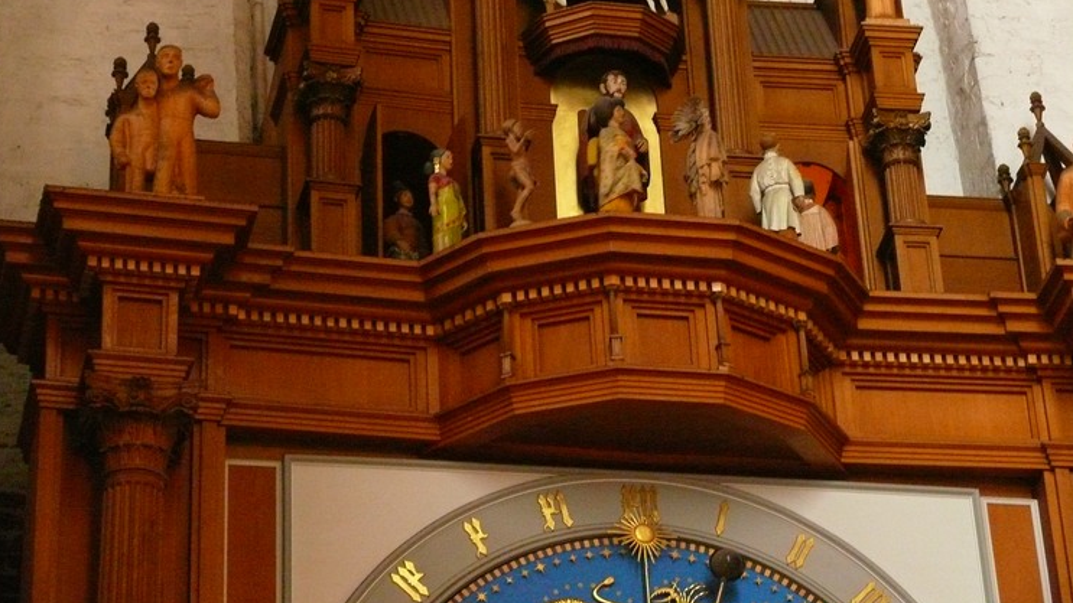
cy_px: 239
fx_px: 3130
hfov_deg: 19.5
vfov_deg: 11.0
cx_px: 533
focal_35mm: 110
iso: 800
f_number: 3.2
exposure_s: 1/10
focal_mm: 21.2
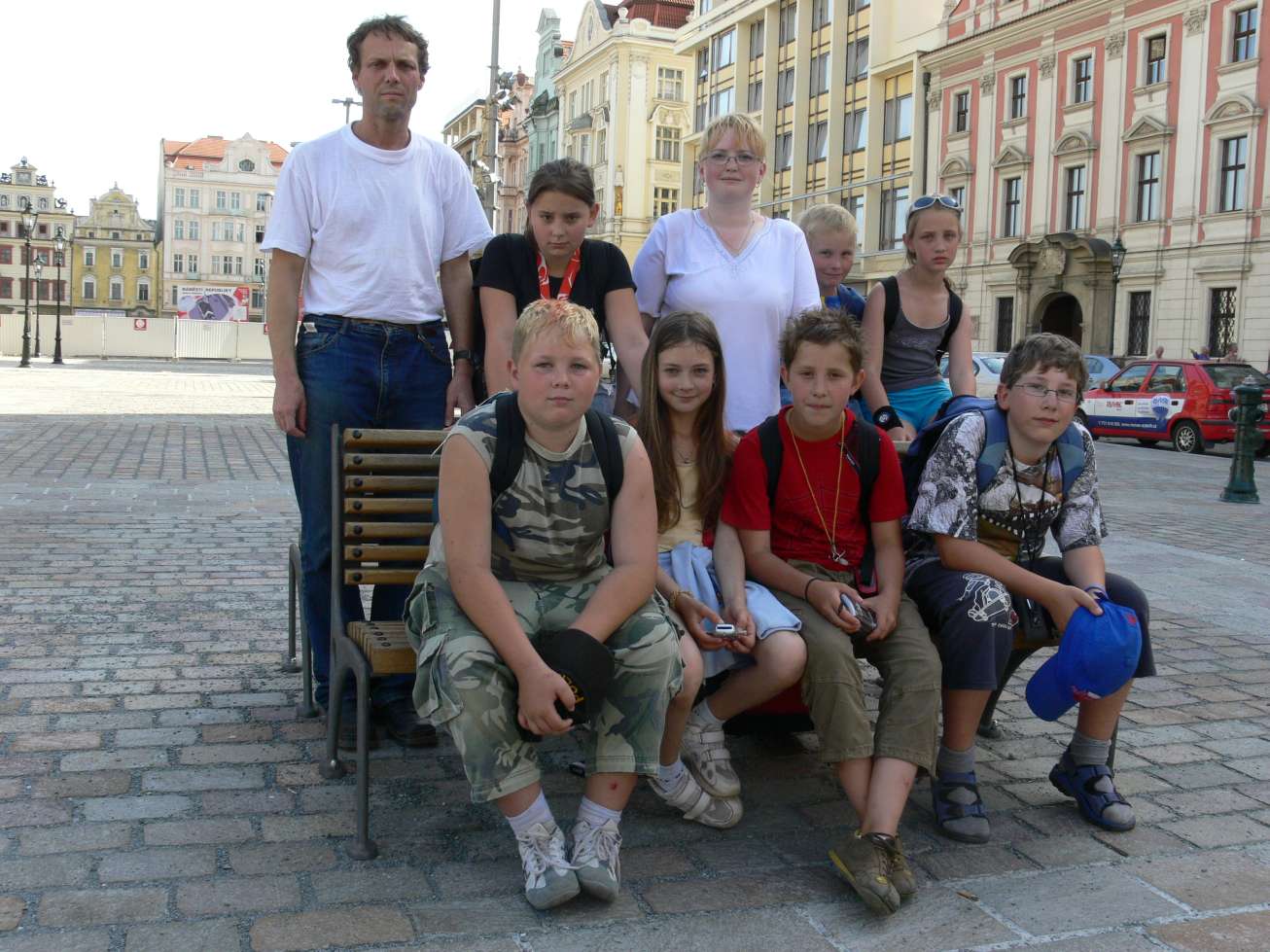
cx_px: 635
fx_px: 1284
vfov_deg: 40.7
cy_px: 476
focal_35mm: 35
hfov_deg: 52.6
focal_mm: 7.4
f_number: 5.6
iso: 100
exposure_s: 1/125
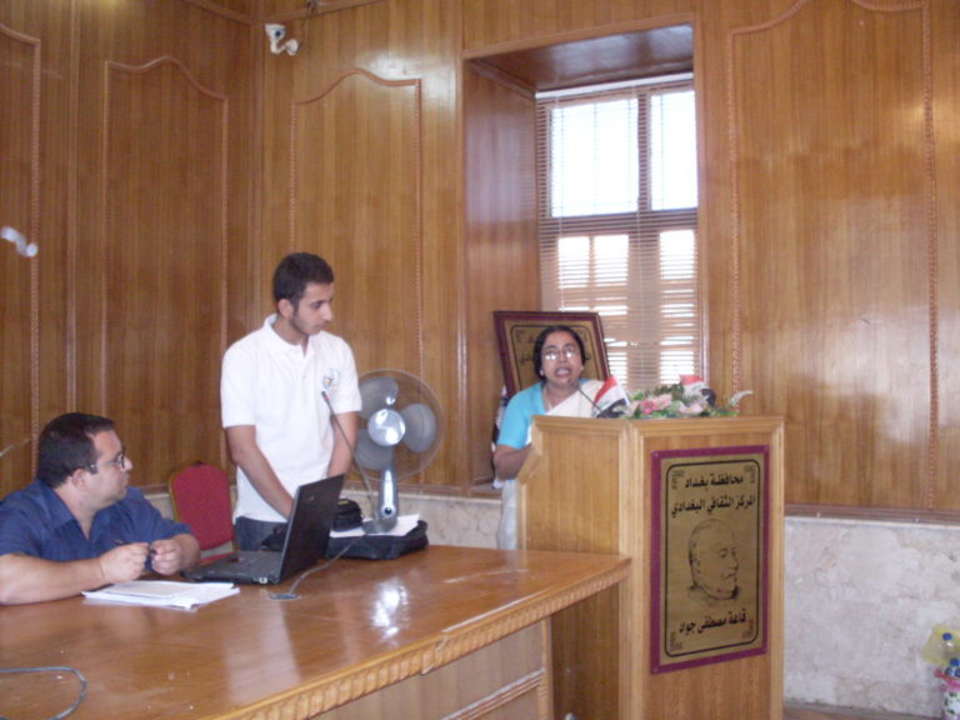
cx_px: 480
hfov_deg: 49.0
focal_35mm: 38
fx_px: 1054
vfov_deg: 37.7
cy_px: 360
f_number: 2.8
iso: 240
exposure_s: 1/45
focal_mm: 6.3
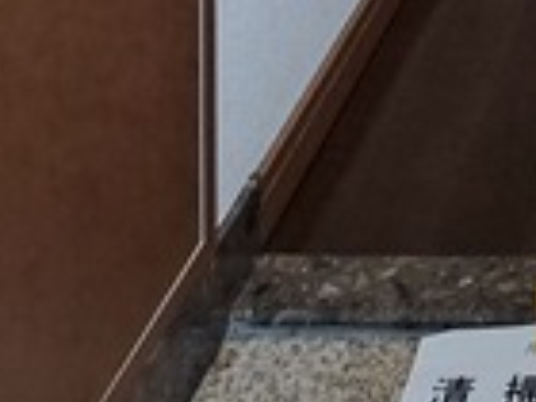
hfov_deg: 18.4
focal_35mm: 89
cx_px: 892
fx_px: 1378
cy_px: -827
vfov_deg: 10.8
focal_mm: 1.74
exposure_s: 1/50
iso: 200
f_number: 2.2
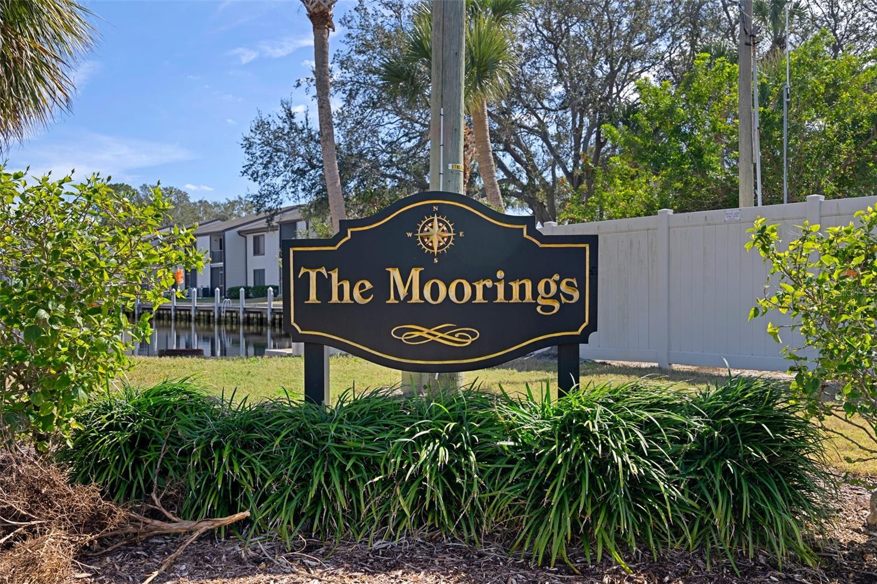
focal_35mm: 34
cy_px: 292
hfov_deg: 55.8
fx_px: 828
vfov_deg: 38.9
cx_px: 438
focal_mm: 34
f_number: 8
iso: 320
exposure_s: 1/50
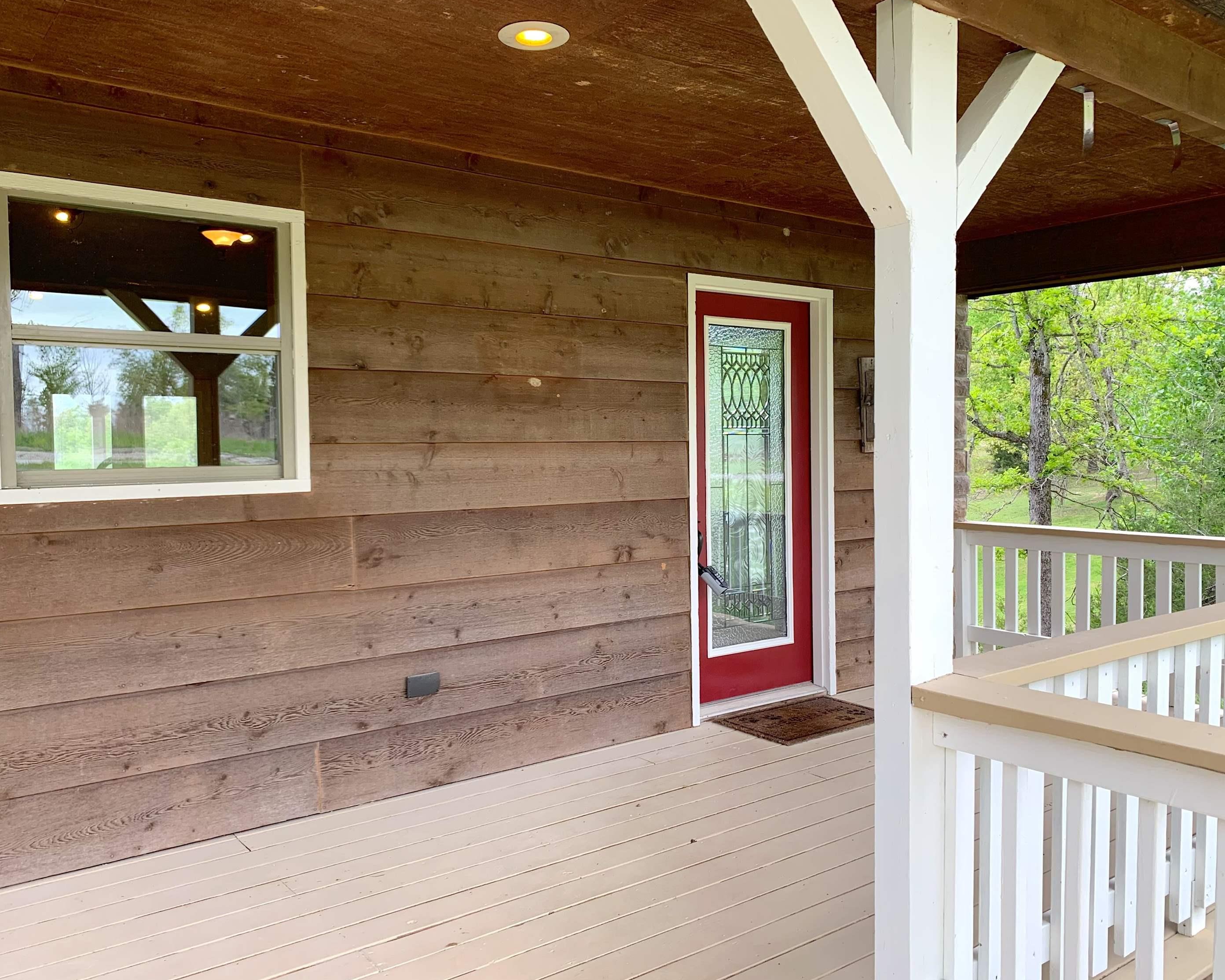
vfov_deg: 51.5
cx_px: 620
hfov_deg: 62.2
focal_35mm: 28
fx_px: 1015
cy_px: 490
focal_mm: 4.25
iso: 32
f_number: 1.8
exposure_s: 1/122
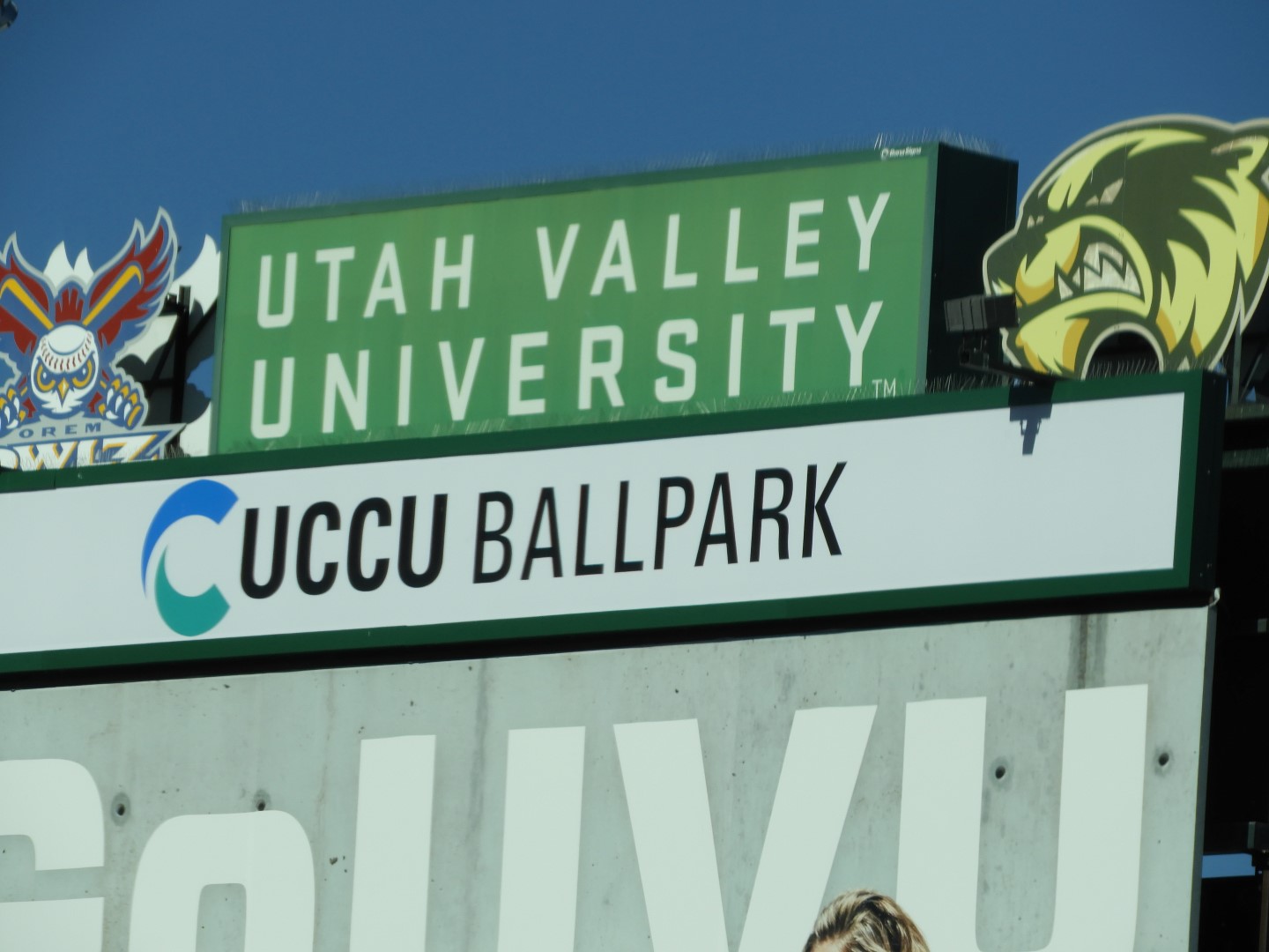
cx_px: 634
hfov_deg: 5.5
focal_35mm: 360
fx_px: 13197
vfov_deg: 4.1
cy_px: 476
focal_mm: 64.5
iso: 100
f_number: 5.6
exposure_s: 1/1000
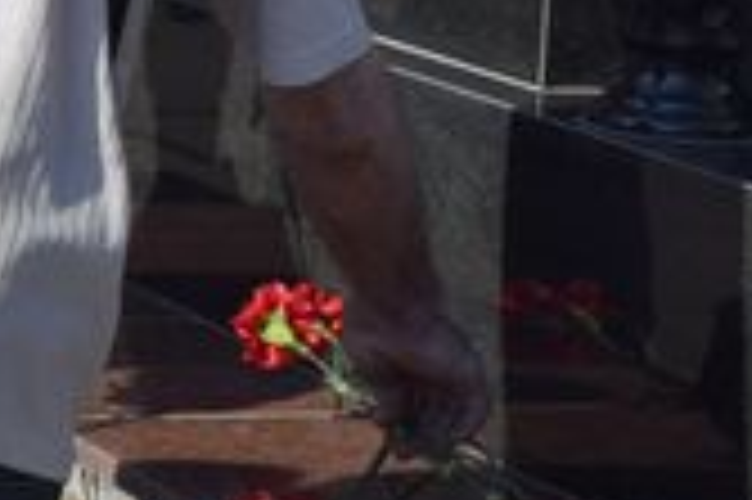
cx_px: -779
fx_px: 4507
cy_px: -36
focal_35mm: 216
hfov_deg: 9.0
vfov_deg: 6.3
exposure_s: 1/400
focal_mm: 32
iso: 200
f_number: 10
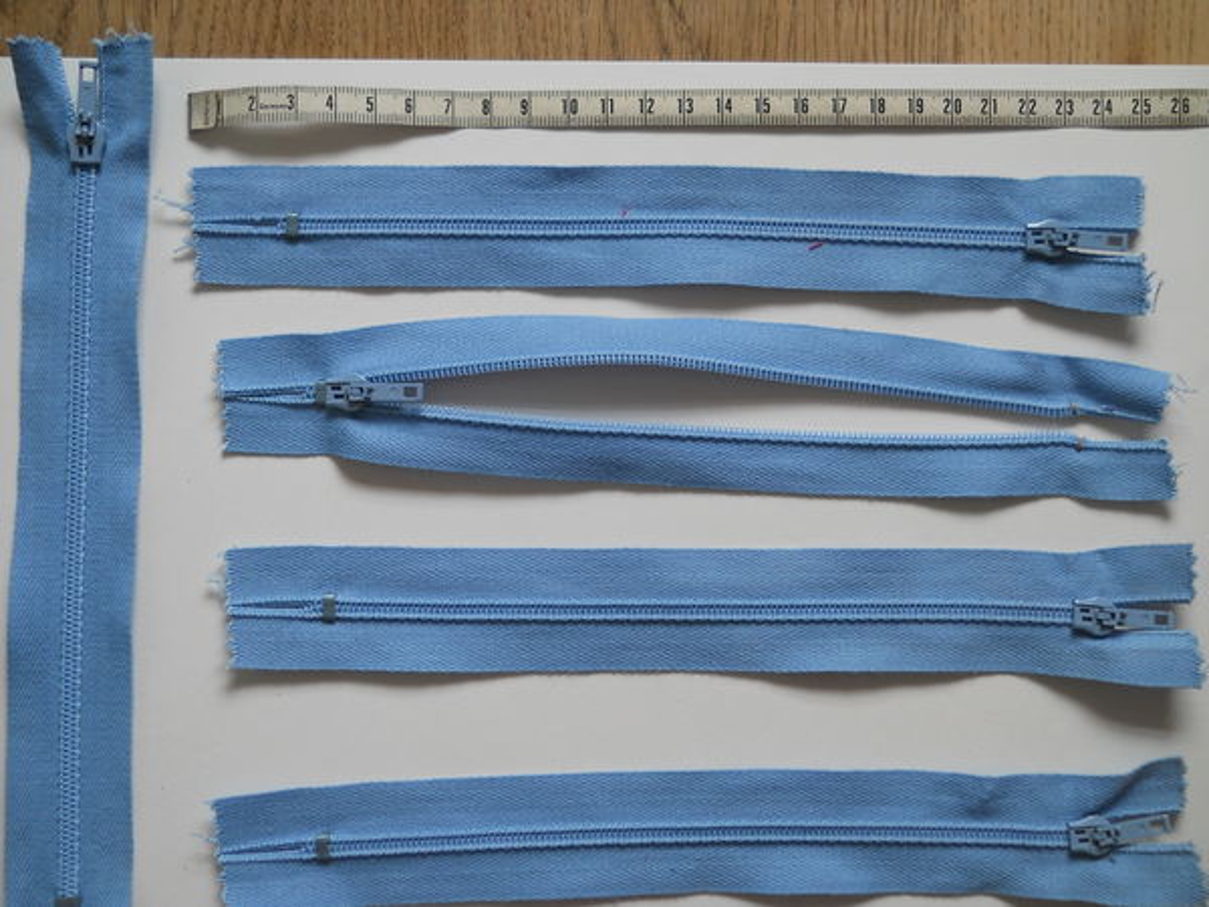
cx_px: 604
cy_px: 454
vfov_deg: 35.1
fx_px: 1432
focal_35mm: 41
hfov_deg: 45.8
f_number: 3.1
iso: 80
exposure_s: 1/40
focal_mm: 6.72
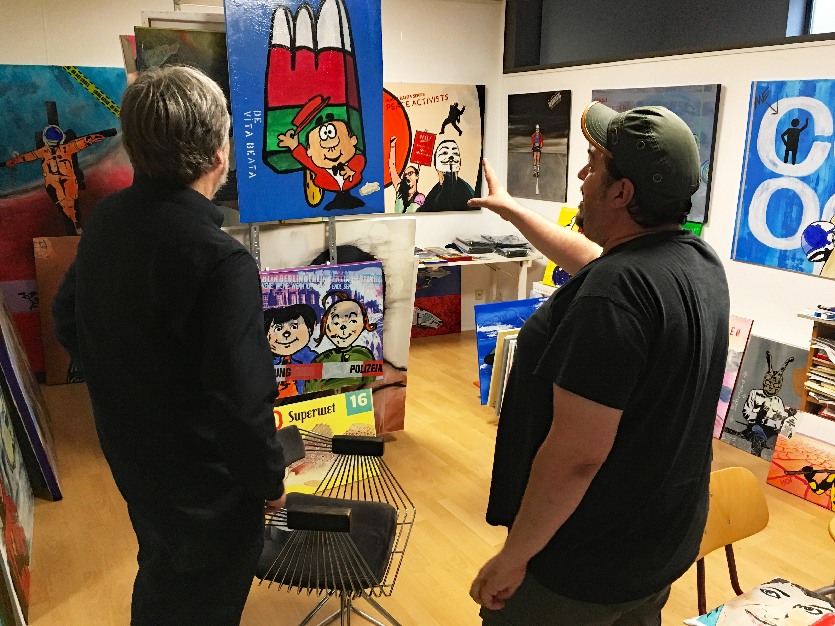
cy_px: 313
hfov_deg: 61.7
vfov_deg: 48.2
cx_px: 418
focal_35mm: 29
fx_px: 700
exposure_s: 1/33
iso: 160
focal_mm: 4.15
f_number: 2.2
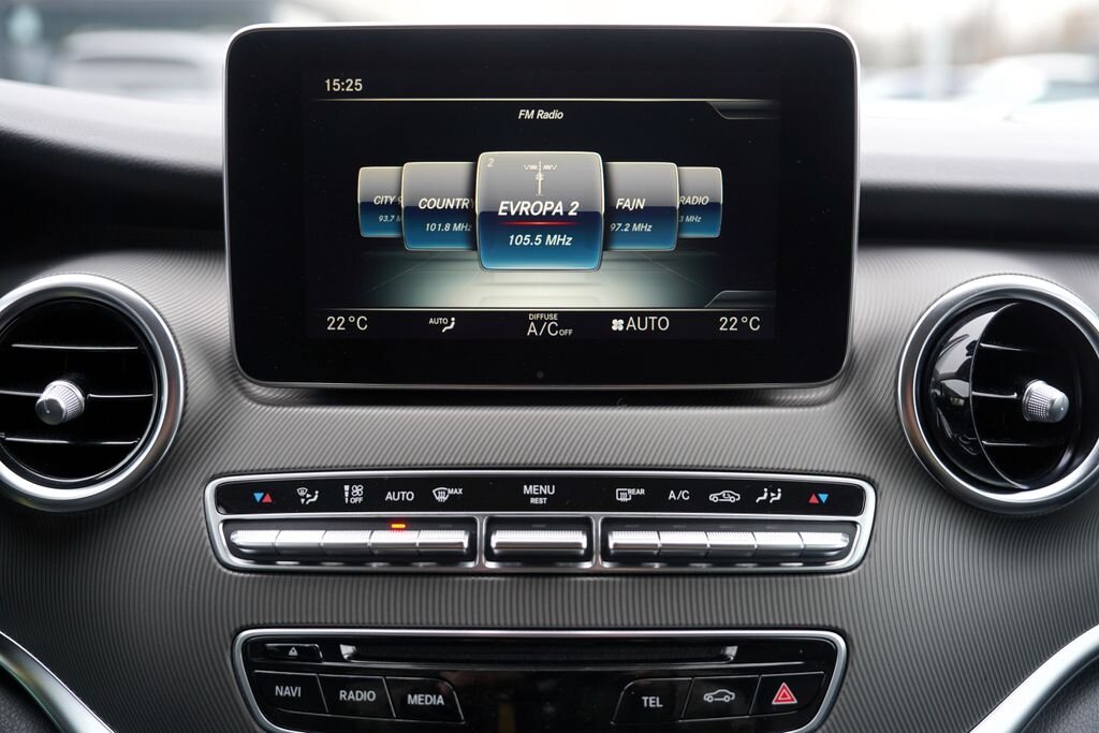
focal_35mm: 31
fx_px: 946
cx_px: 550
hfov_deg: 60.3
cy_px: 366
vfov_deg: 42.3
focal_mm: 31
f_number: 2.8
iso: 100
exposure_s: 1/40
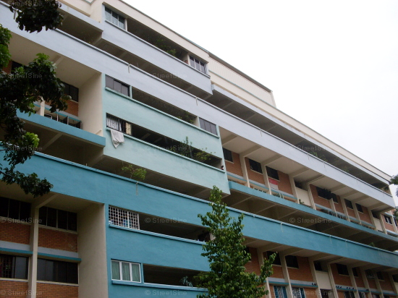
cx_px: 199
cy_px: 149
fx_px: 437
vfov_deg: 37.7
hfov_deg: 49.0
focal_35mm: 38
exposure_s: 1/250
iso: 80
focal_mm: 6.3
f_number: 2.8
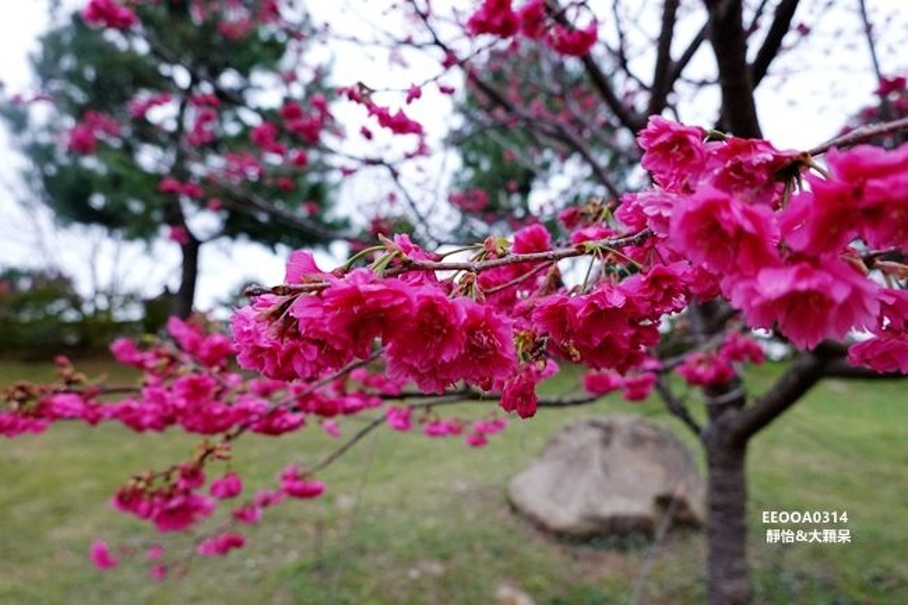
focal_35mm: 24
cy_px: 302
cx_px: 454
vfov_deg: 53.1
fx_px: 605
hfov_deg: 73.8
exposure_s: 1/125
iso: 400
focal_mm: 9
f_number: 2.8
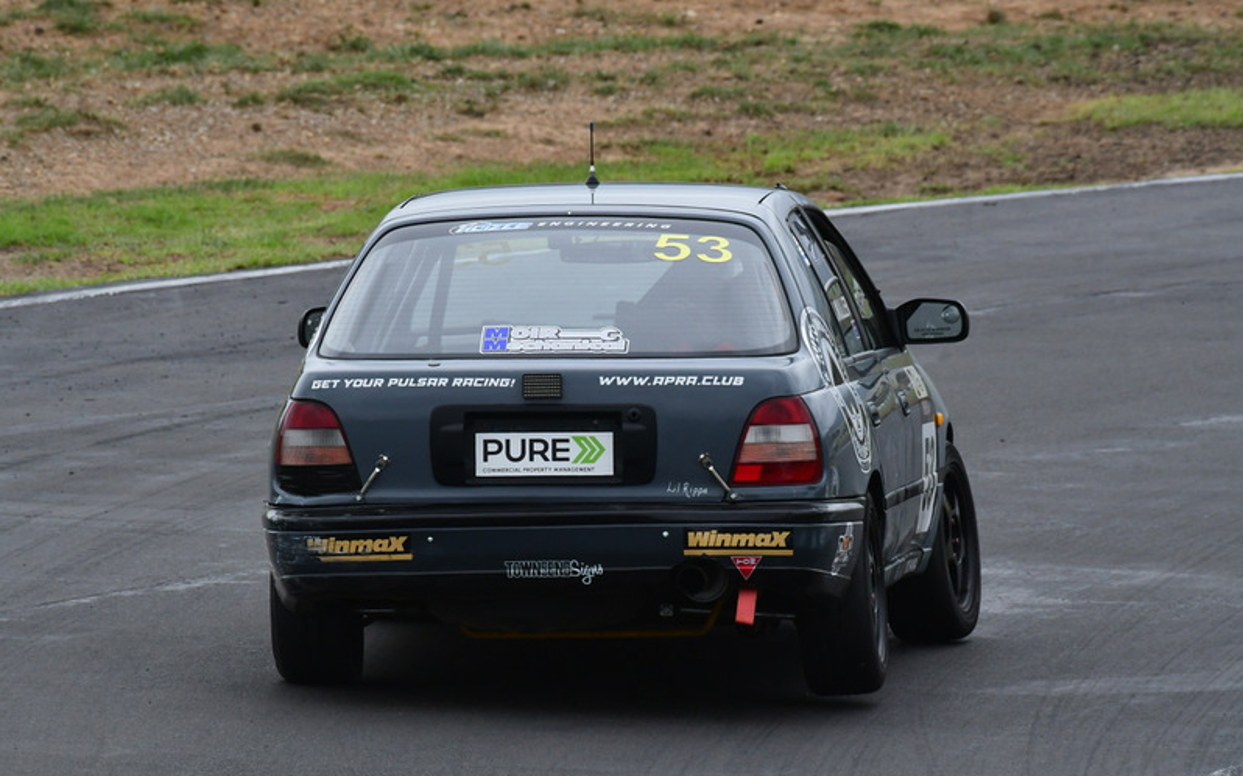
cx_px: 622
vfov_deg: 1.7
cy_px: 379
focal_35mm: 767
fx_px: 25972
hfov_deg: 2.7
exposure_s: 1/640
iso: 1000
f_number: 11
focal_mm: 500
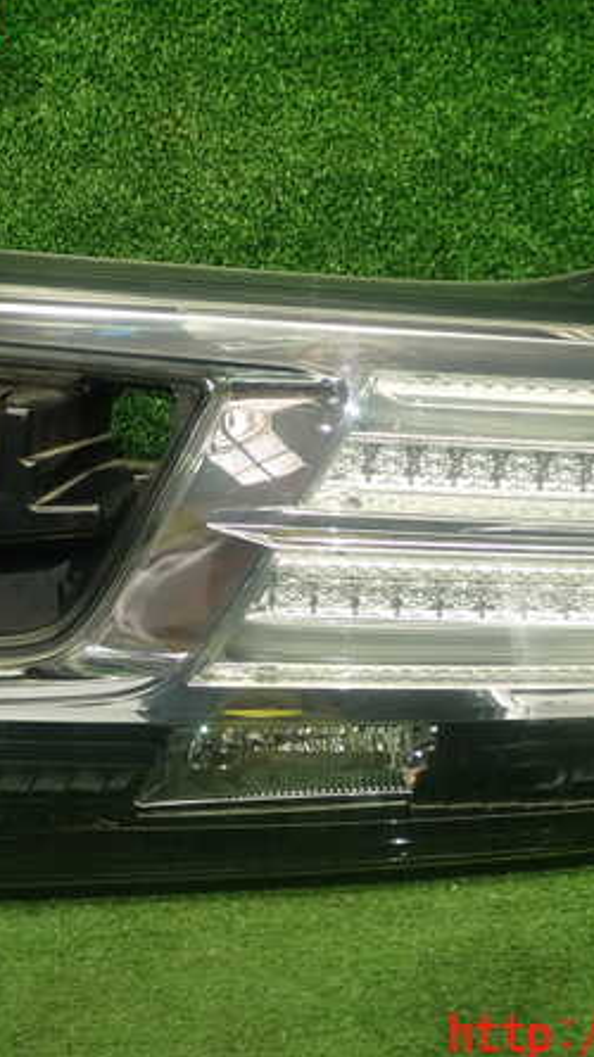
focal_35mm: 47
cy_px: 532
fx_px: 1317
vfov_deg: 43.7
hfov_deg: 25.4
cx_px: 273
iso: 200
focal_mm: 5.79
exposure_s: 1/60
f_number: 2.4
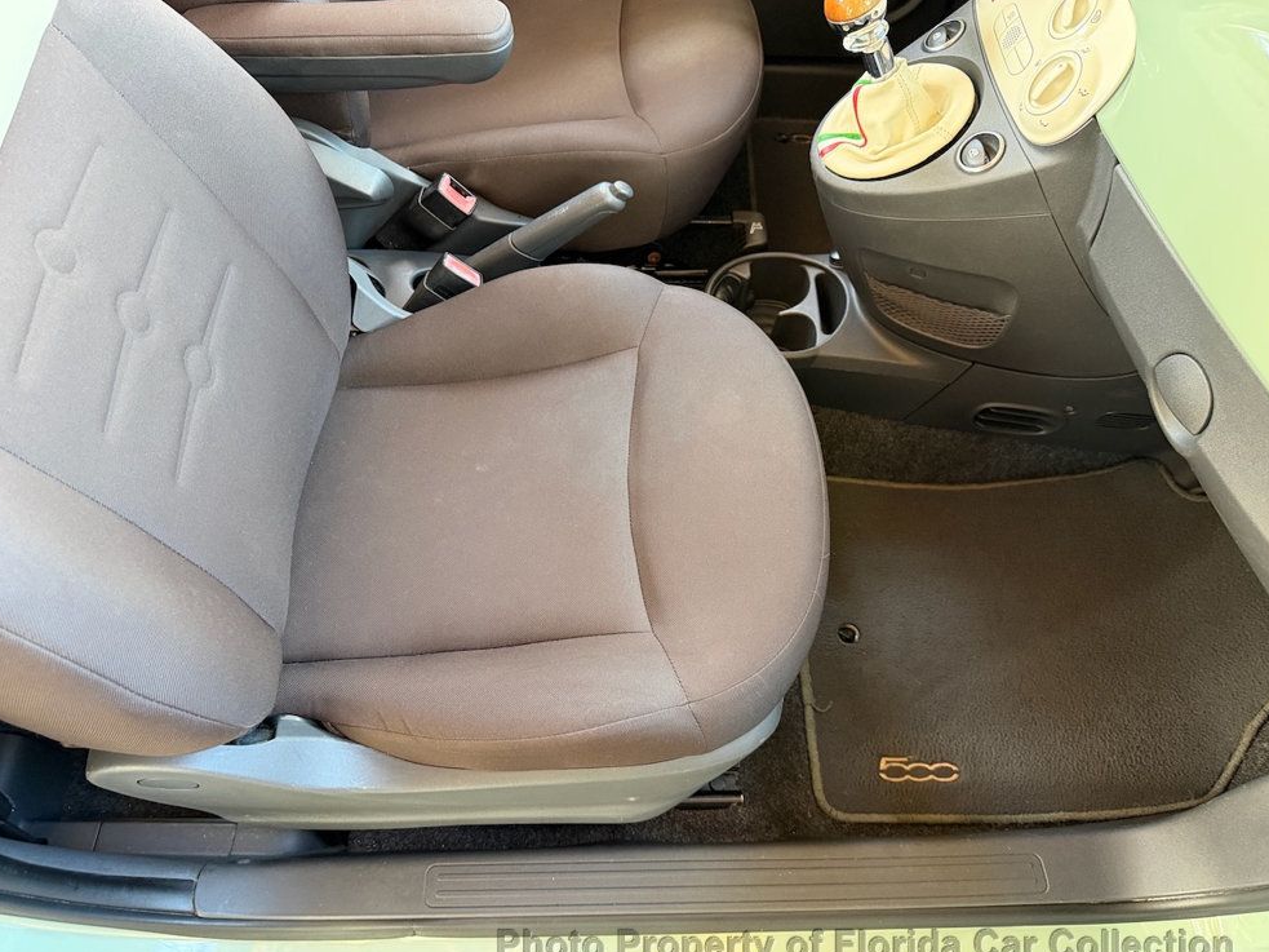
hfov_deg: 69.4
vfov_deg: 54.9
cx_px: 640
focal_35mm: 25
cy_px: 493
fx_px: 916
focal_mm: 6.76
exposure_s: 1/60
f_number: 1.78
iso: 400
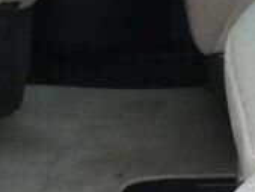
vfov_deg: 5.3
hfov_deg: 7.0
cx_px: 300
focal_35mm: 279
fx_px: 2057
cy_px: -104
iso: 500
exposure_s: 1/80
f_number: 5.6
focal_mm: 8.2
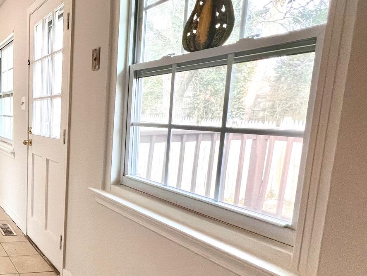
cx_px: -45
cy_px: 159
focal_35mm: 30
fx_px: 318
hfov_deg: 44.3
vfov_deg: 46.7
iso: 160
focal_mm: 1.57
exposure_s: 1/120
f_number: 1.8
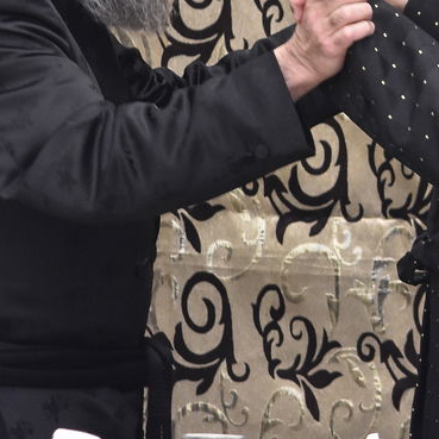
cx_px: 407
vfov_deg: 3.0
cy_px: -54
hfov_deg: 3.0
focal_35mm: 581
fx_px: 8336
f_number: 5.6
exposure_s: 1/100
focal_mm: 120
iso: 2000
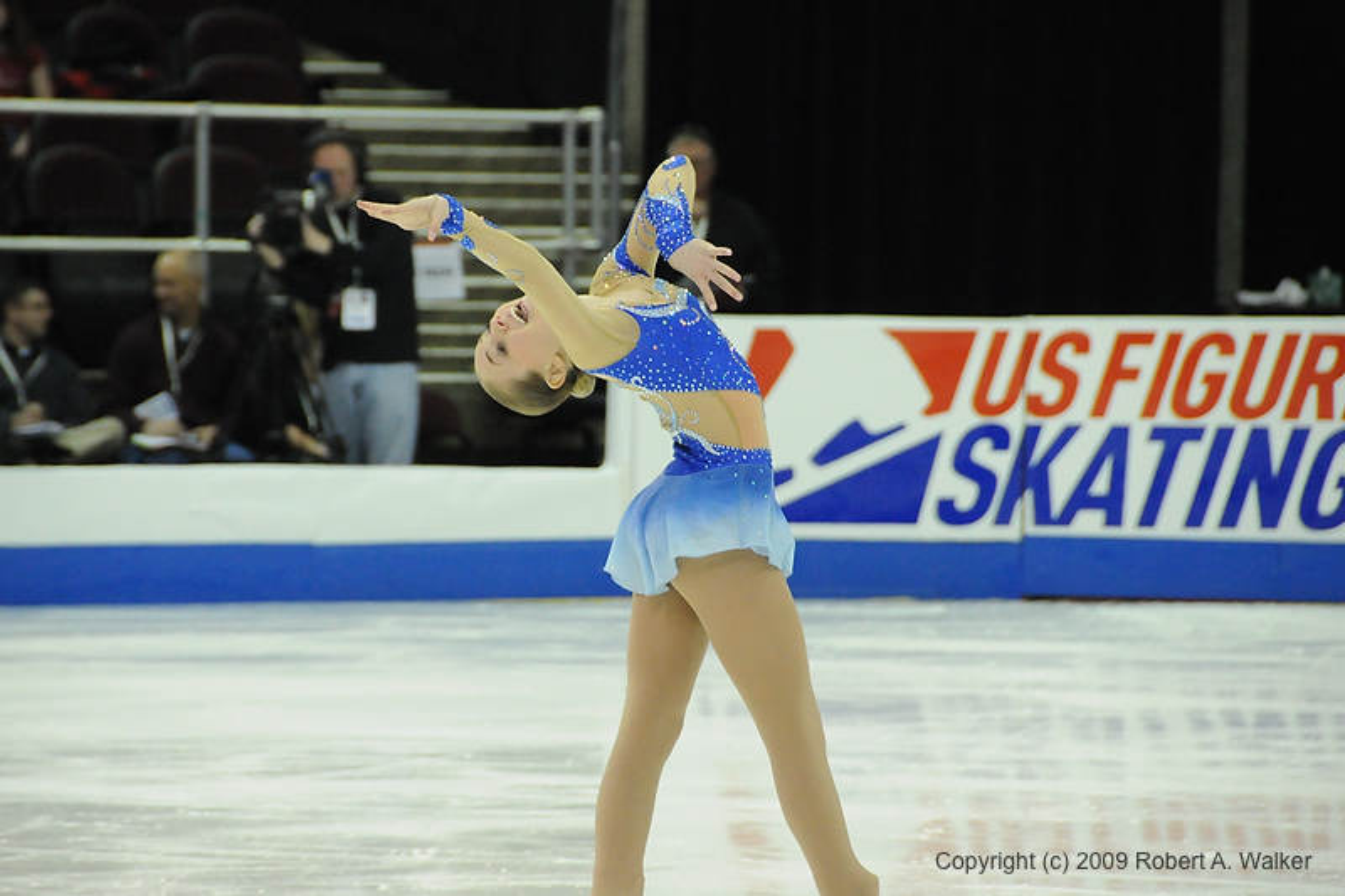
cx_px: 672
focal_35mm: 300
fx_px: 11205
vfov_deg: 4.6
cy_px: 448
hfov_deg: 6.9
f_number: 5.6
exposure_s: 1/640
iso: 3200
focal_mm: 200
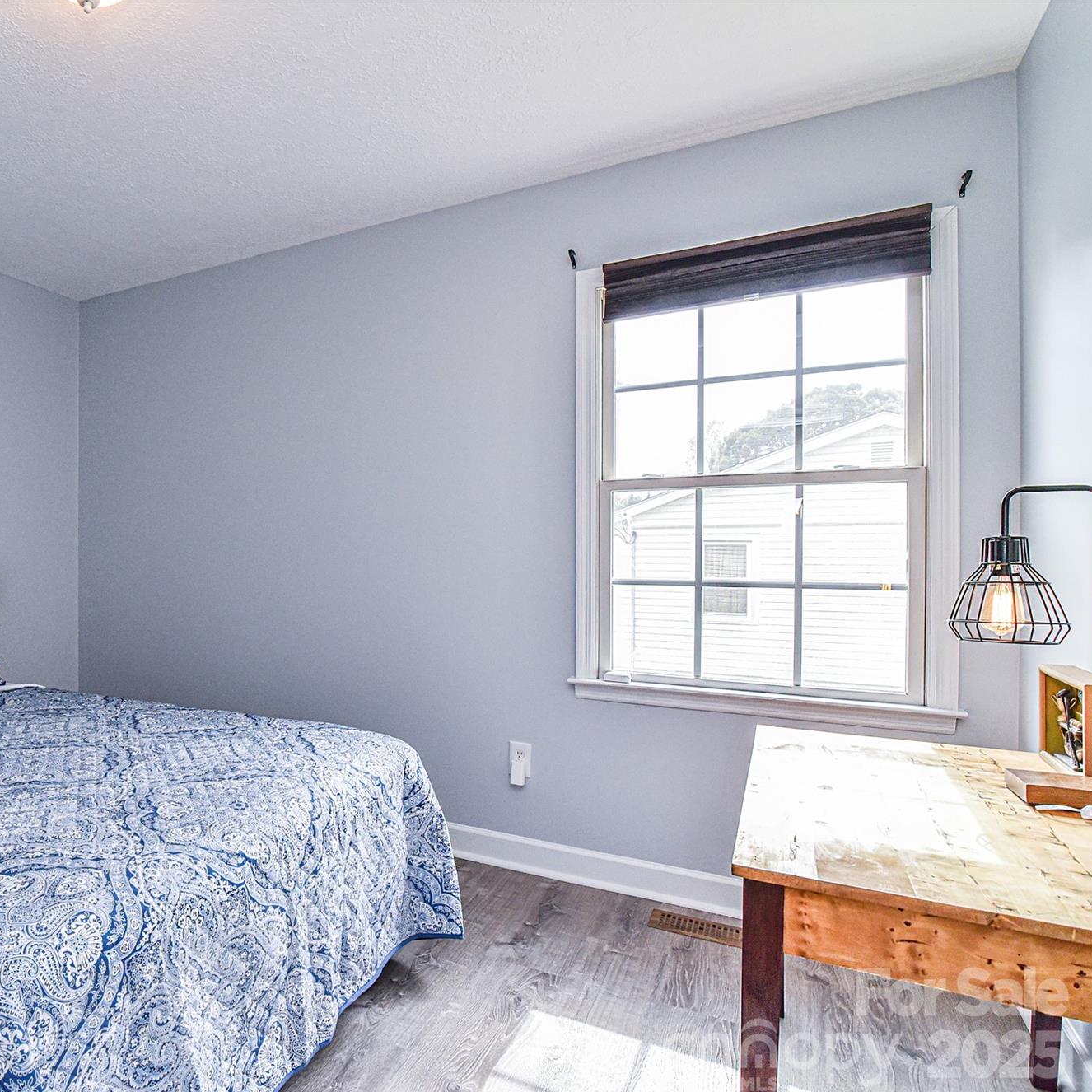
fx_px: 749
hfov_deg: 67.9
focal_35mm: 21
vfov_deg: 72.1
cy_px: 561
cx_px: 285
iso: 1250
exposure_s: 1/200
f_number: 10
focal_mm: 16
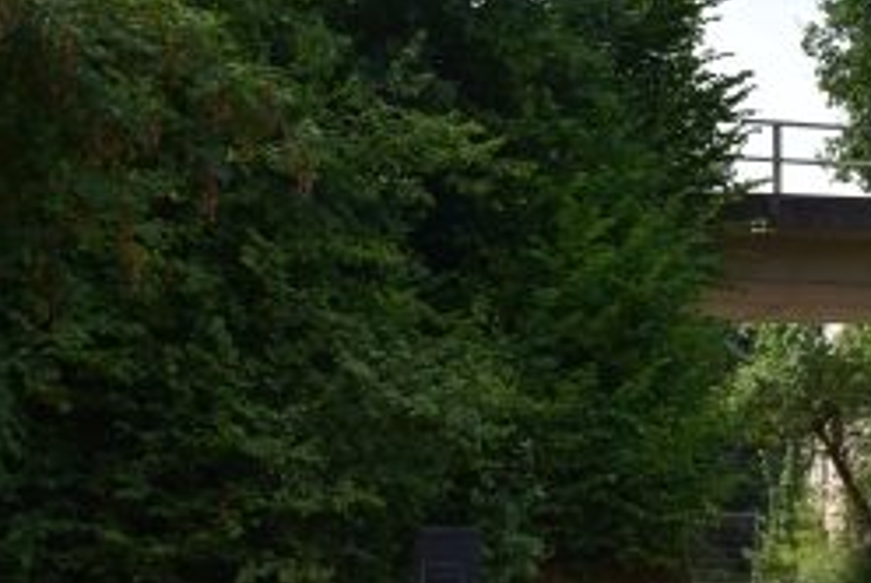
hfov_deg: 20.7
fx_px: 2228
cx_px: 1047
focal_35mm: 92
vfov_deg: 14.9
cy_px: 279
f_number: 7.1
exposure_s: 1/500
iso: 200
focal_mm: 38
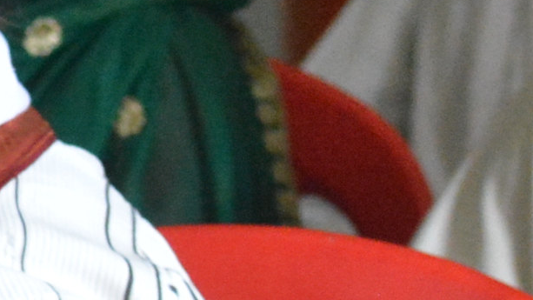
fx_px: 11407
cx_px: -446
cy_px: -100
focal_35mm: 807
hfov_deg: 2.7
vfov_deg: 1.5
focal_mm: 70
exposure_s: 1/125
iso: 2500
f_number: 22
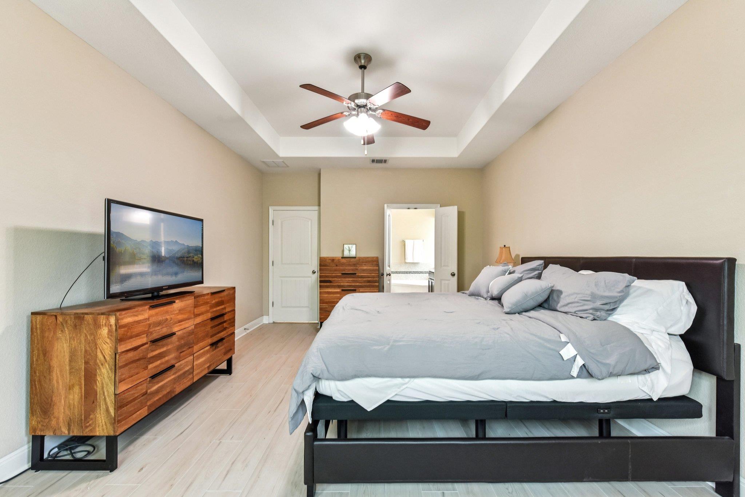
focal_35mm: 14
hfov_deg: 104.3
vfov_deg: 81.2
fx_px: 290
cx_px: 372
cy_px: 248
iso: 560
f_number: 8
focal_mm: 14
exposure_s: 1/15
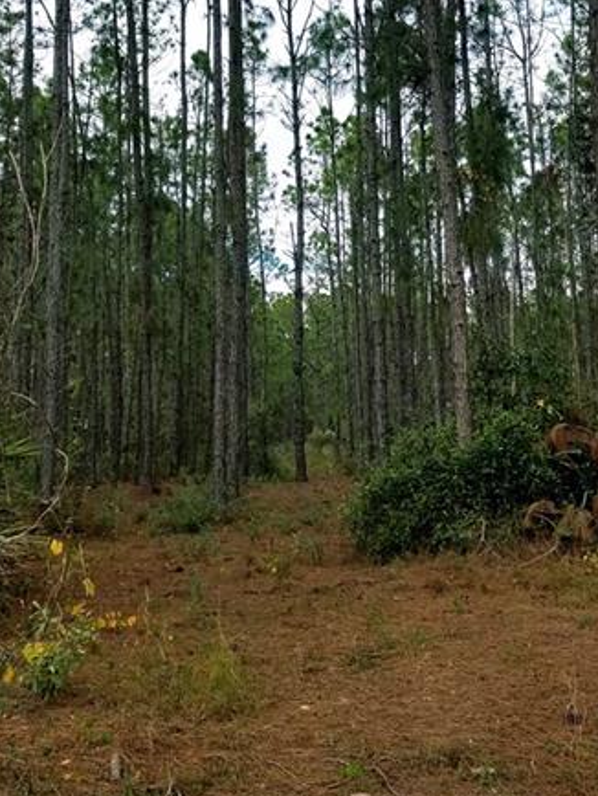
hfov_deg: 31.5
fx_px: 1059
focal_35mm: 46
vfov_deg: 40.7
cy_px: 262
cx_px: 308
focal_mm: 4.2
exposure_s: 1/1104
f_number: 1.7
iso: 50
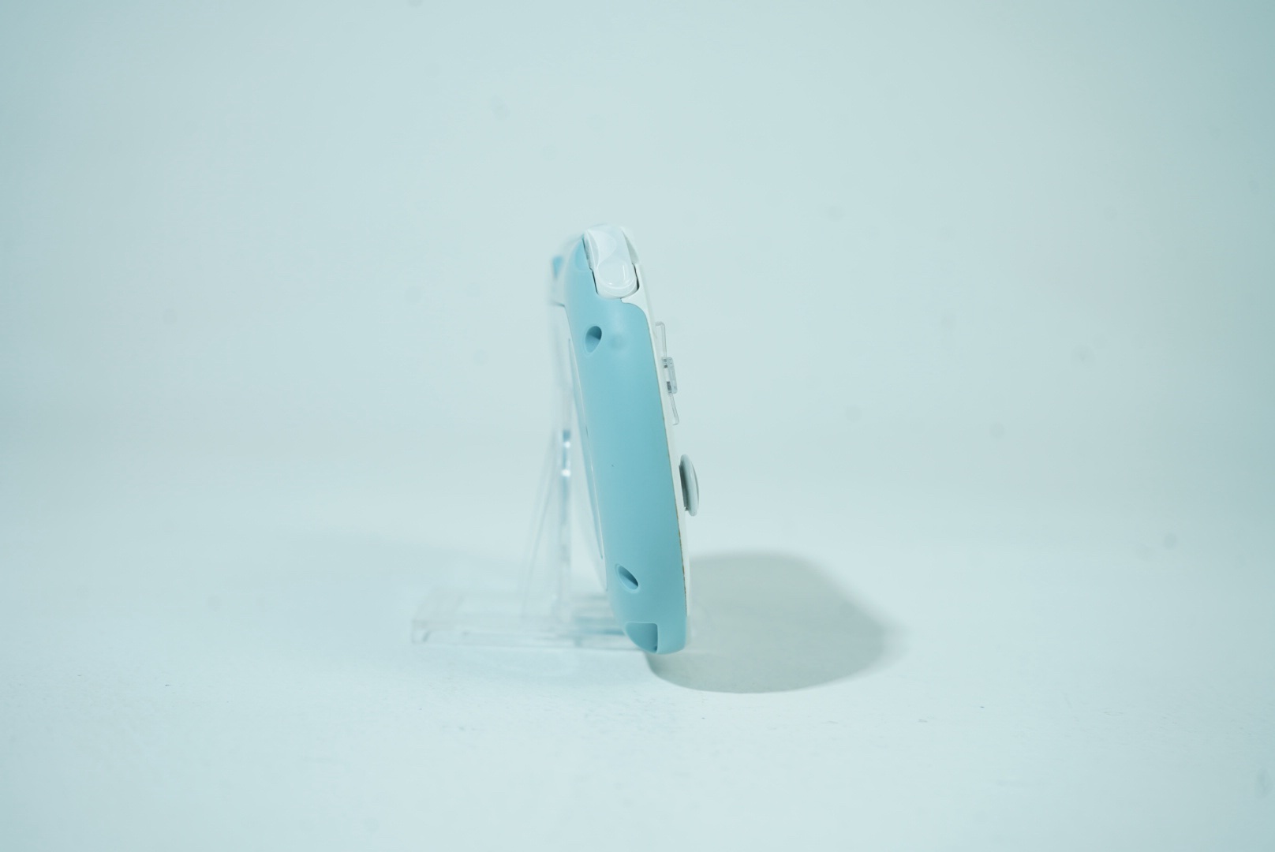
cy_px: 426
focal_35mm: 48
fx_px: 1701
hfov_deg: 41.1
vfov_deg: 28.1
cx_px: 638
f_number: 7.1
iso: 200
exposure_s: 1/50
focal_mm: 48
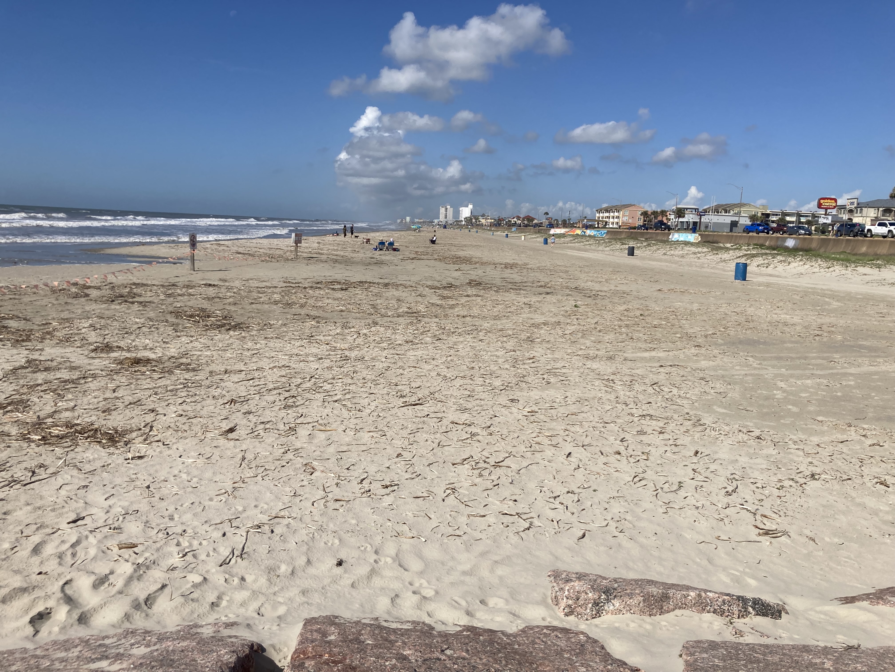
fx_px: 724
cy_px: 336
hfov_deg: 63.4
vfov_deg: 49.7
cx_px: 448
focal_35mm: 28
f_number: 1.8
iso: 20
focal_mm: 3.99
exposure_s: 1/4878
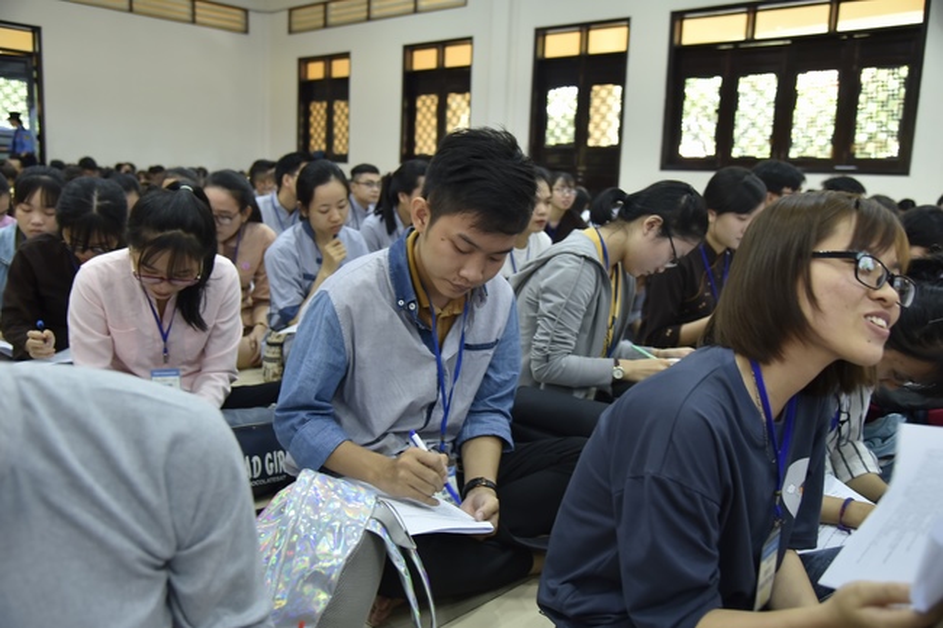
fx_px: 812
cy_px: 314
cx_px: 472
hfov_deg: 60.3
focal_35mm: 31
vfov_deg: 42.3
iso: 800
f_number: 4
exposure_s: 1/40
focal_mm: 31
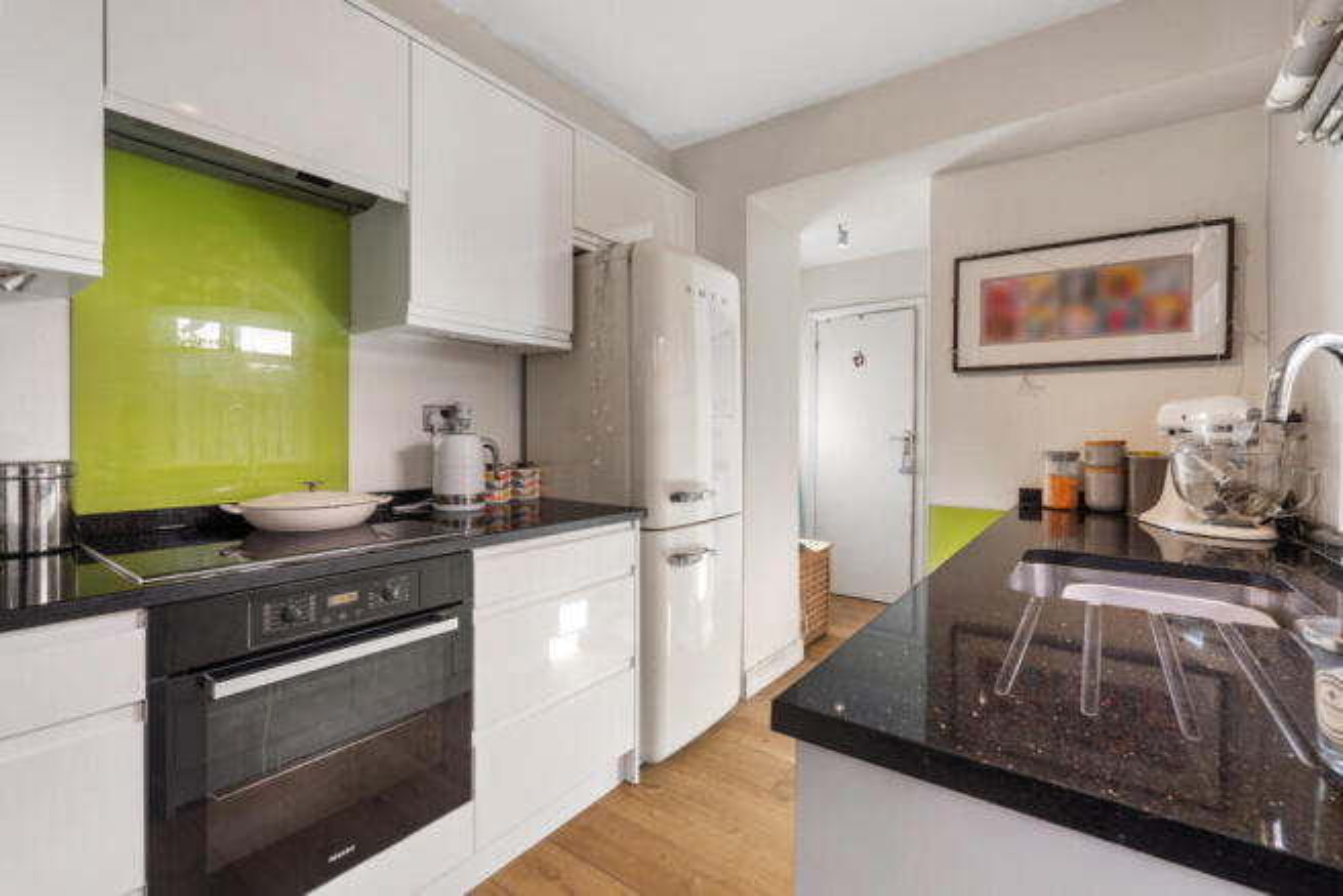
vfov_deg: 73.8
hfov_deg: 96.7
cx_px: 672
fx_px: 597
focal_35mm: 16
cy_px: 448
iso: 320
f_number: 8
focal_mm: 16
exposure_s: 1.3
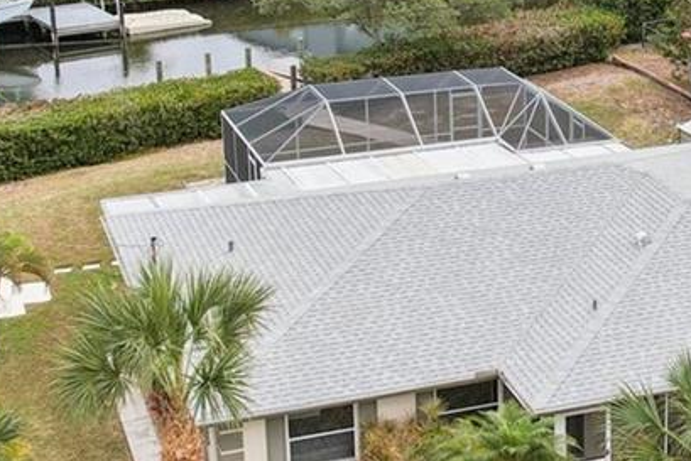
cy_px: 93
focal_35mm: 86
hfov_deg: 23.0
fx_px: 1651
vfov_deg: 15.8
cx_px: 627
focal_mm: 8.4
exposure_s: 1/2500
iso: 140
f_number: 2.8
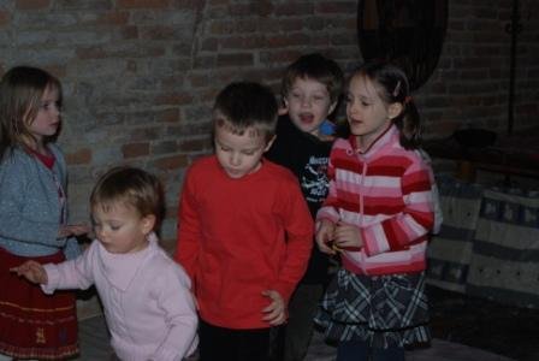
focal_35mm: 72
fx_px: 1079
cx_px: 270
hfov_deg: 28.0
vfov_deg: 19.0
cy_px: 180
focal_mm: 48
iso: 200
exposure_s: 1/60
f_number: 4.5
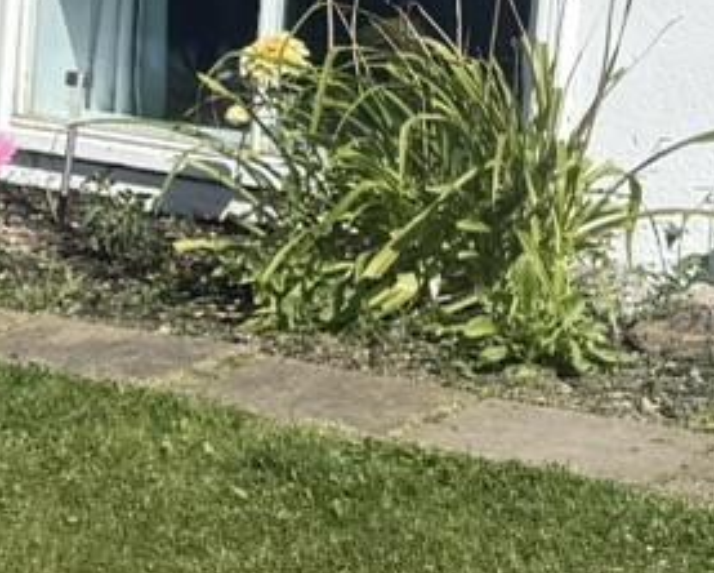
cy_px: -263
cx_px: -796
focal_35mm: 173
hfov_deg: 10.2
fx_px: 3658
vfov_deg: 8.7
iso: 80
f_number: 1.78
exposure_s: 1/6173
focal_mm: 6.76
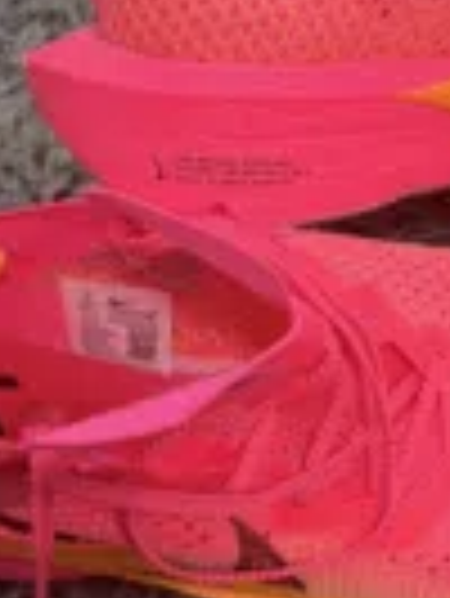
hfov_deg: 20.2
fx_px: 1246
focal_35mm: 72
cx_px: 369
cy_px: 328
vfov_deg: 27.0
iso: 640
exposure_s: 1/60
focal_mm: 6.76
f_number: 1.78
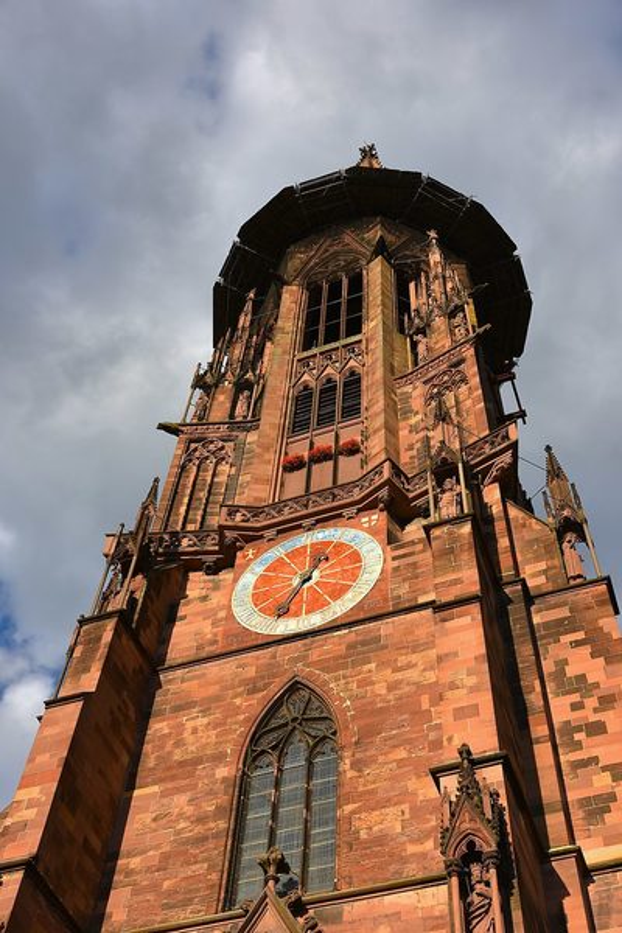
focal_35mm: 40
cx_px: 311
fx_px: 1037
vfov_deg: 48.5
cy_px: 466
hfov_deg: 33.4
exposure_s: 1/200
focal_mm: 40
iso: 100
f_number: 8
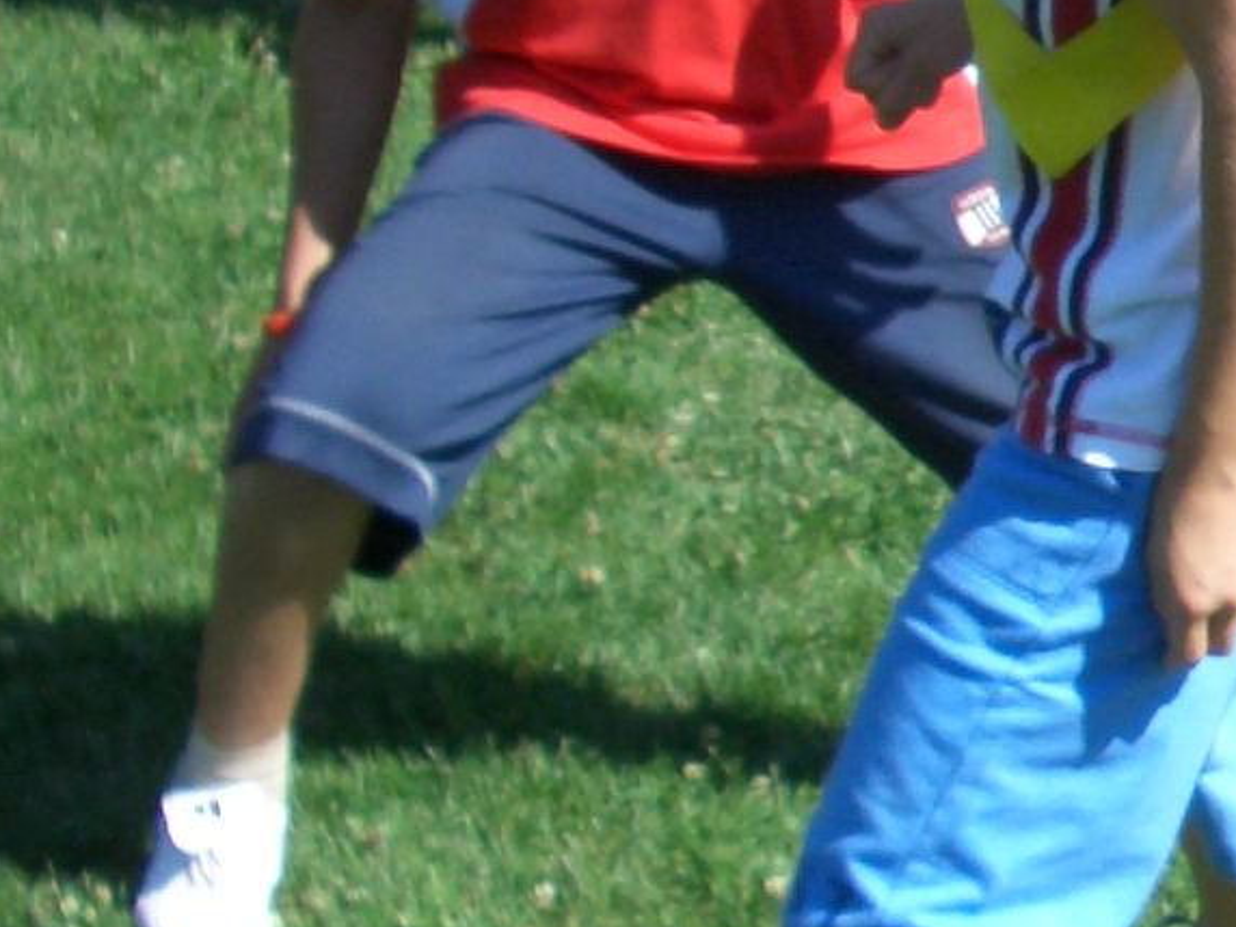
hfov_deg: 12.9
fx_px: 5035
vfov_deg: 10.5
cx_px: 2126
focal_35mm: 141
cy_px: 294
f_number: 2.6
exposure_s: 1/800
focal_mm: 5.8
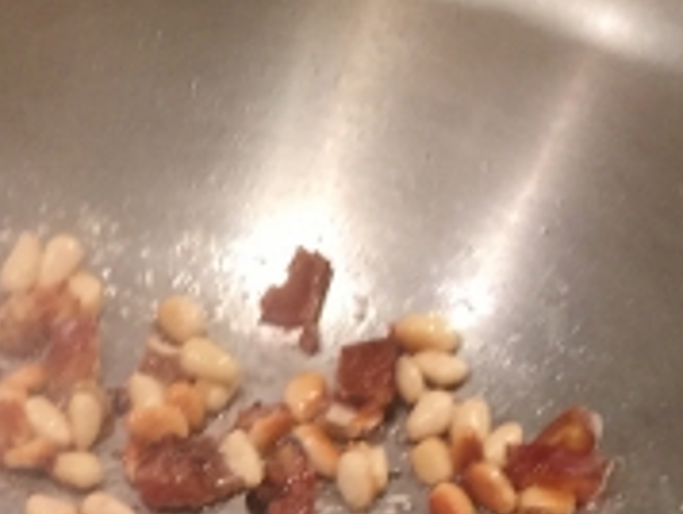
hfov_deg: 18.0
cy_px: 832
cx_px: -115
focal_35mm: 104
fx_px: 2055
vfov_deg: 13.2
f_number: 2.2
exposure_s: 1/15
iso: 40
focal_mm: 4.15
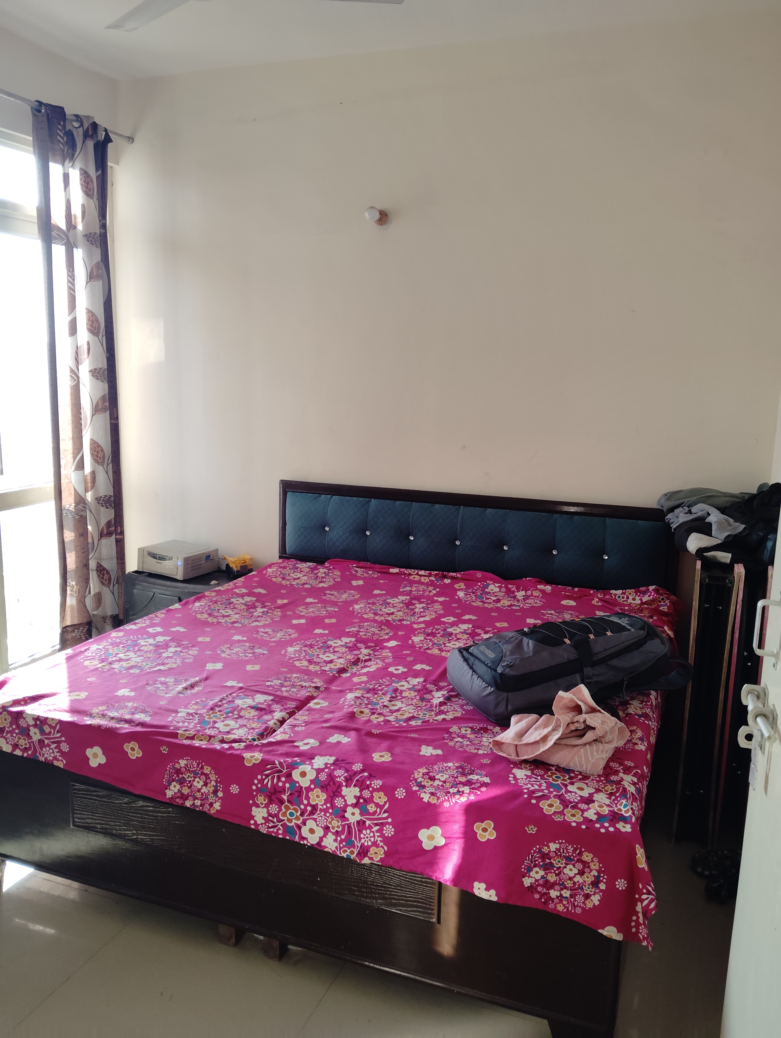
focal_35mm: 28
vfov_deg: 63.4
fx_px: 840
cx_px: 390
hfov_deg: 49.9
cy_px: 519
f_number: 1.8
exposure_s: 1/100
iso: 461
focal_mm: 4.22
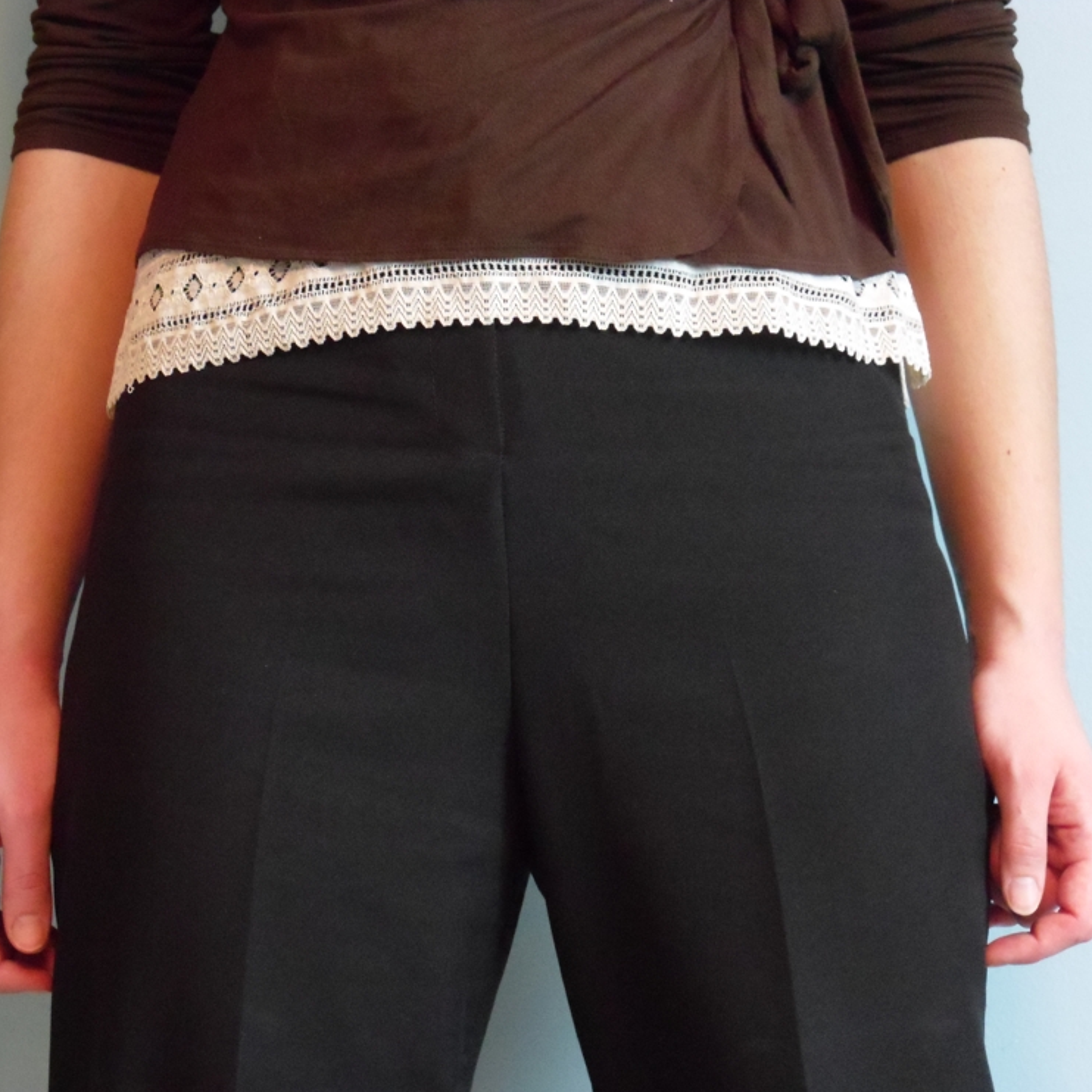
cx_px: 539
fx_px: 2891
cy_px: 547
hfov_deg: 21.4
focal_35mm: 81
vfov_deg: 21.4
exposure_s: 1/22
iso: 800
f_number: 4.2
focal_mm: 12.22
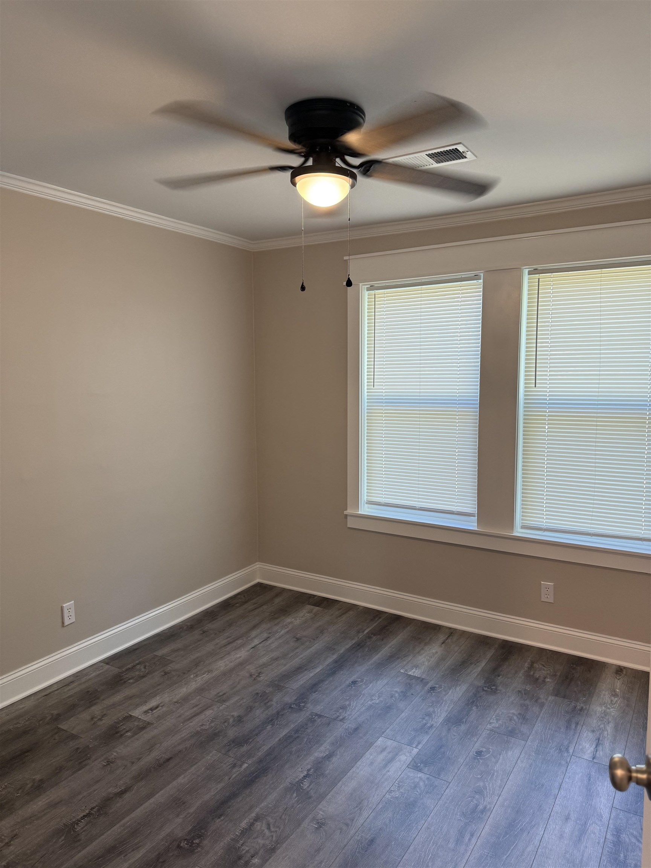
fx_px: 602
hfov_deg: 56.8
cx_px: 326
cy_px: 434
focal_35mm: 24
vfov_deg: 71.6
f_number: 1.78
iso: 125
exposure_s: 1/60
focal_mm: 6.76
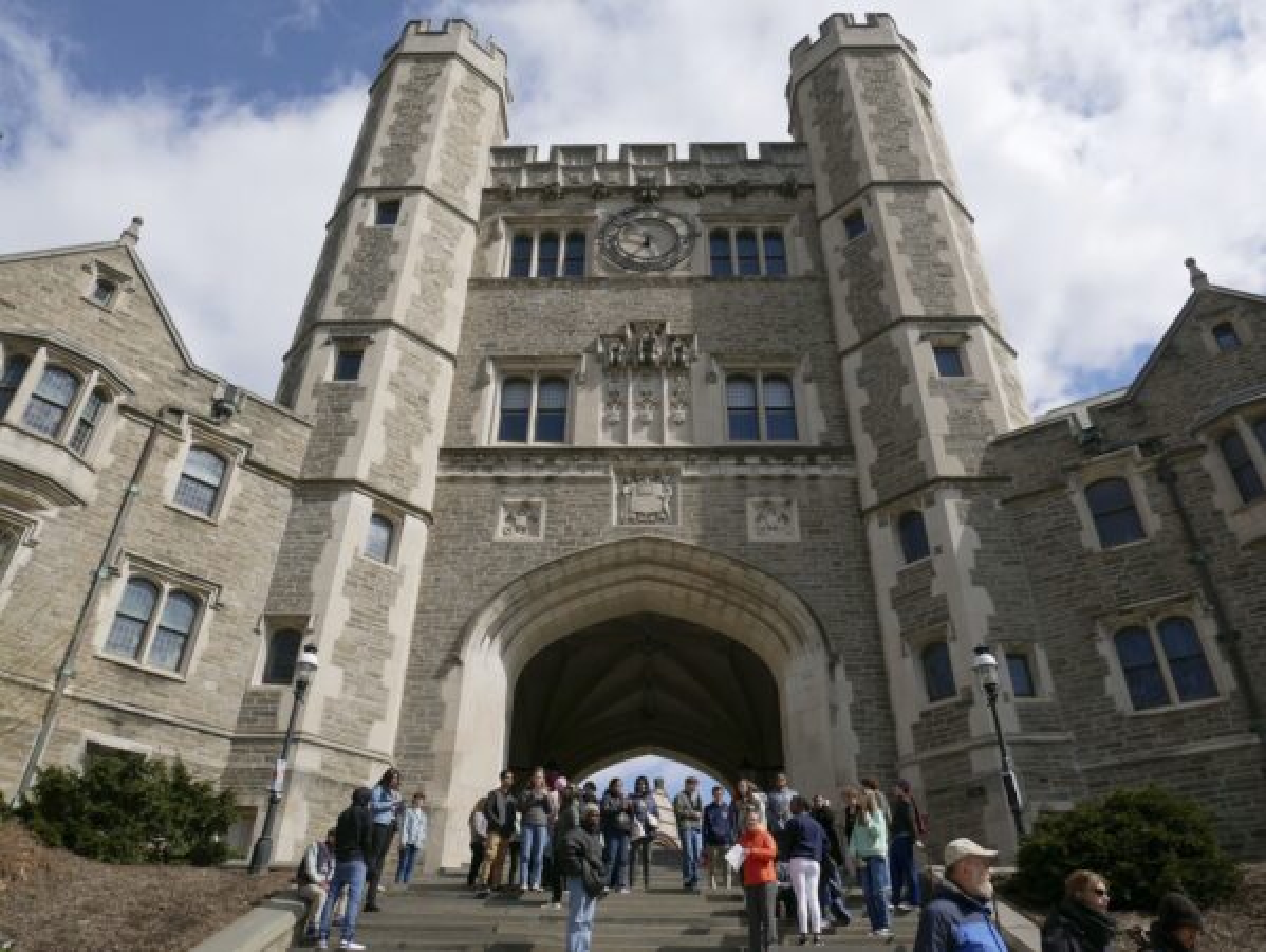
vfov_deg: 56.9
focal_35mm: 24
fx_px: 878
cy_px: 476
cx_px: 633
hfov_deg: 71.6
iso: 200
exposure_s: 1/1000
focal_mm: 12
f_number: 5.6
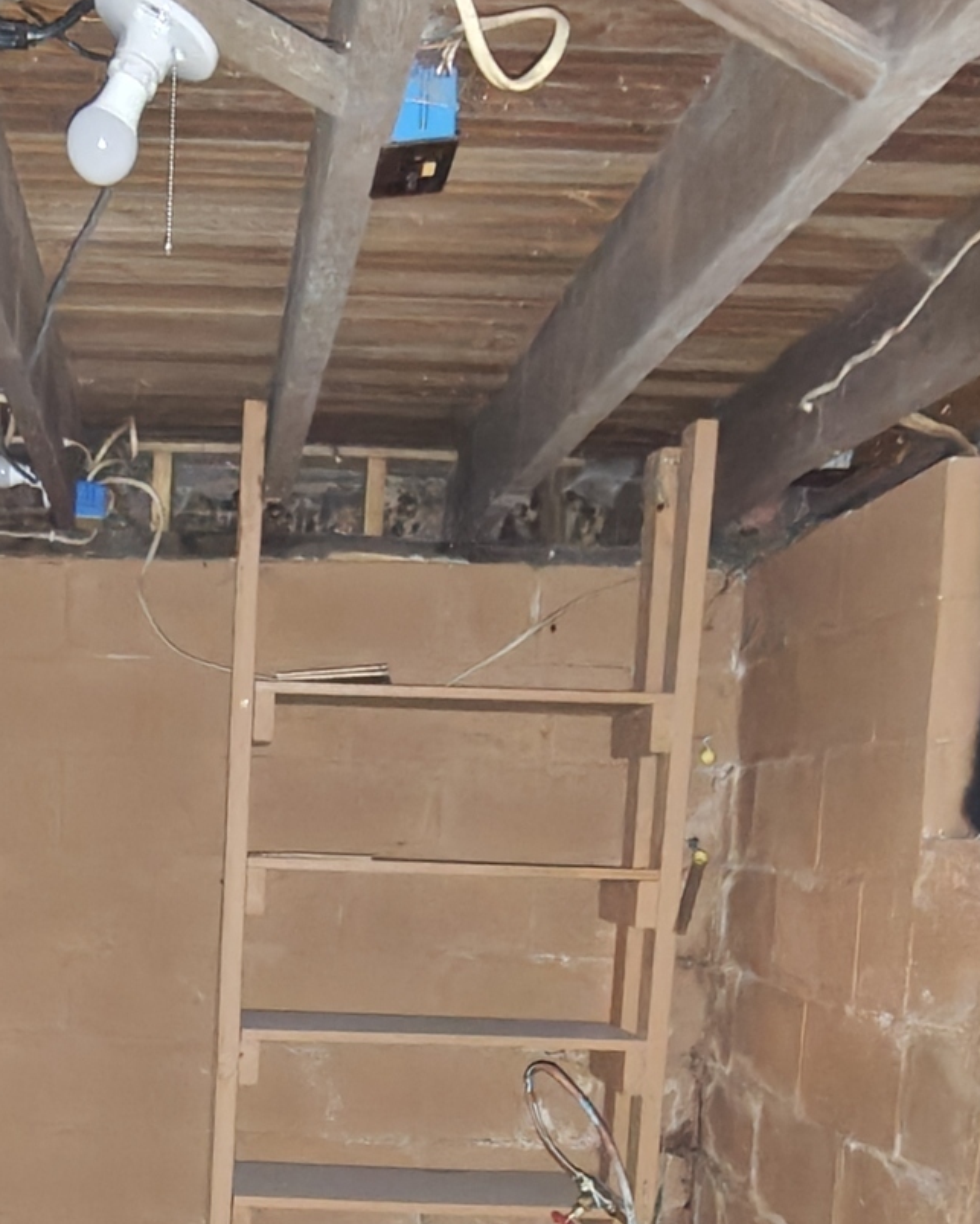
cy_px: 1049
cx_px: 204
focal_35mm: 42
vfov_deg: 41.1
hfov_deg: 34.7
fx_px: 1522
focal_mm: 2.3
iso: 3200
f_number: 2
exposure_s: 1/15
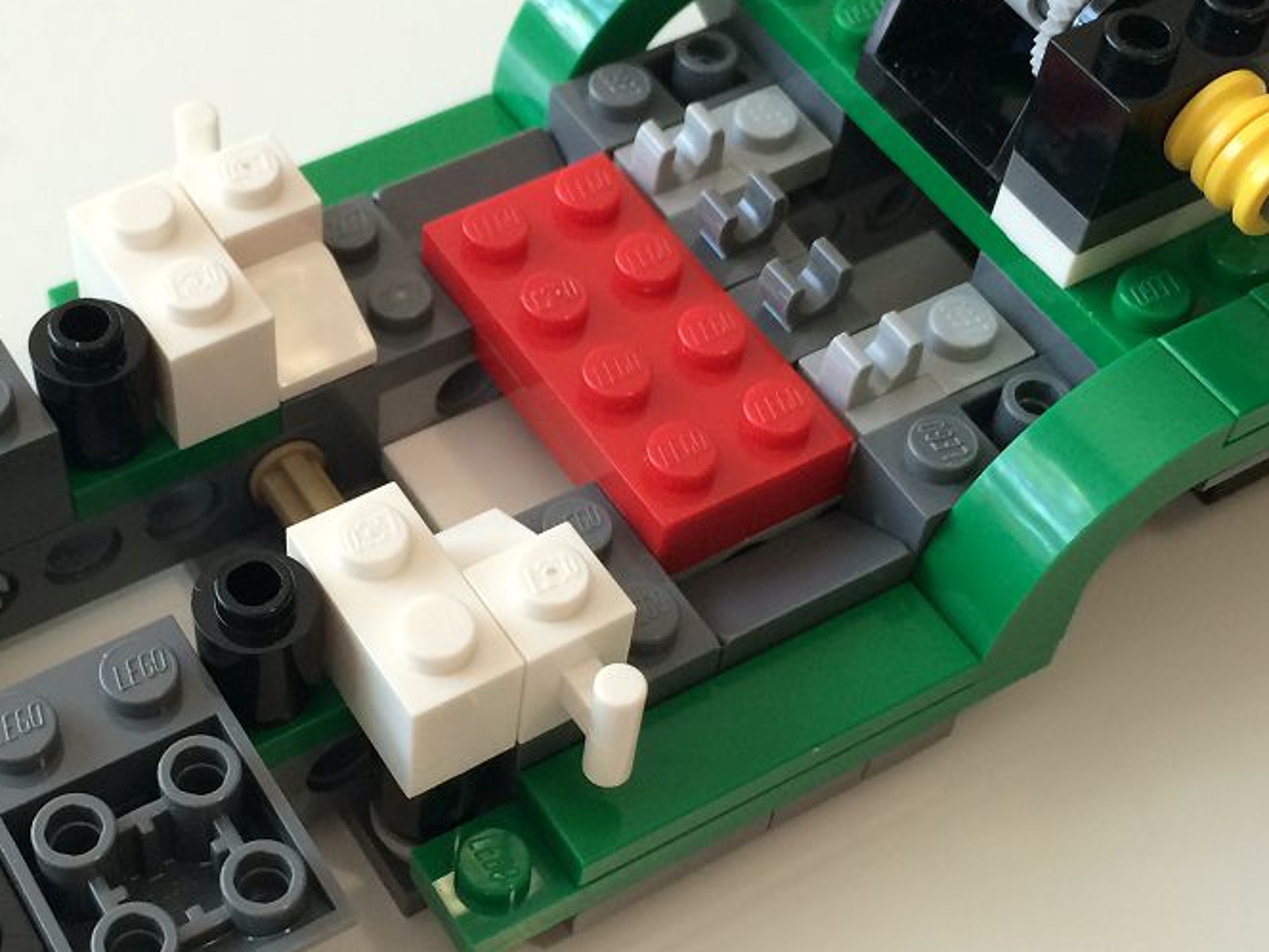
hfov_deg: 33.5
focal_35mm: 57
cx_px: 440
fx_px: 2090
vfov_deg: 25.6
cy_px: 559
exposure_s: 1/30
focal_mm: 4.15
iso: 80
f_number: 2.2
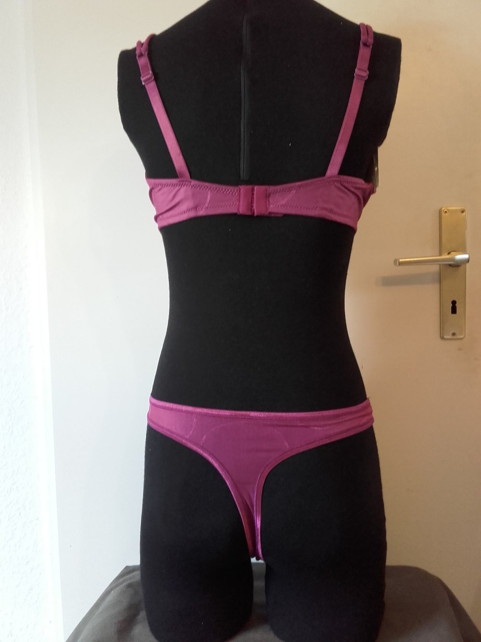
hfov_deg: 45.4
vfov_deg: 58.3
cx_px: 240
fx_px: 574
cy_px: 321
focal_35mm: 31
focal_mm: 3.31
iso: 120
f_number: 2.2
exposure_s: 1/17
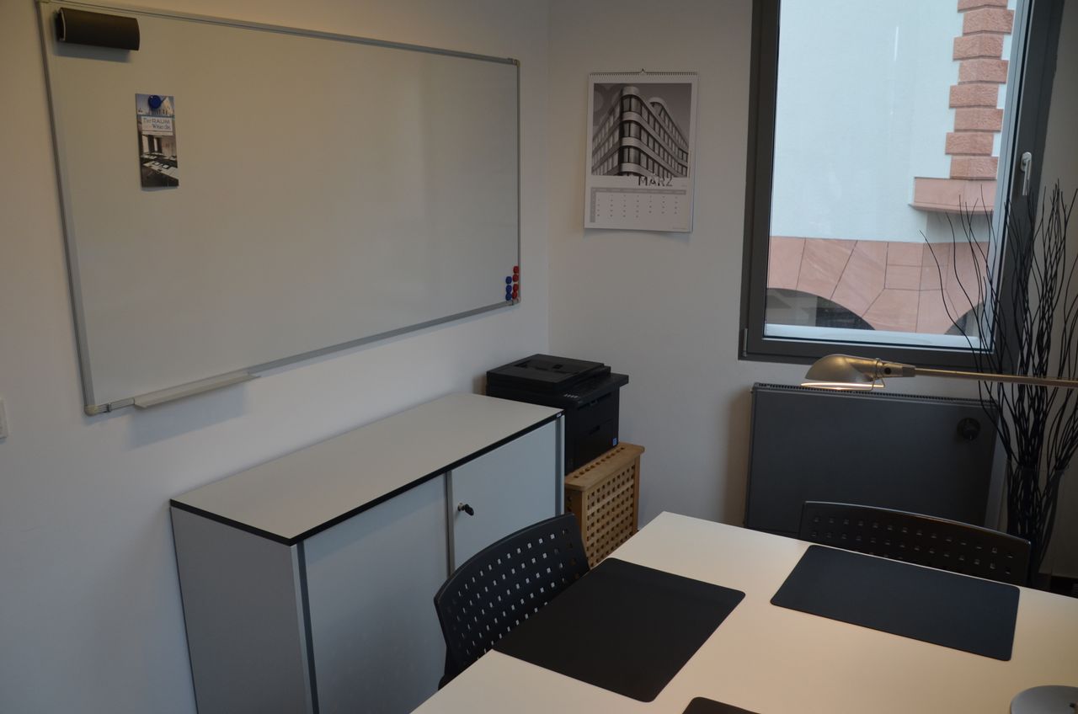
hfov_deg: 62.0
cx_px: 539
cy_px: 357
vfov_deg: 43.4
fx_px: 897
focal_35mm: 30
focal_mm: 20
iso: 400
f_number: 5.6
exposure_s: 1/125
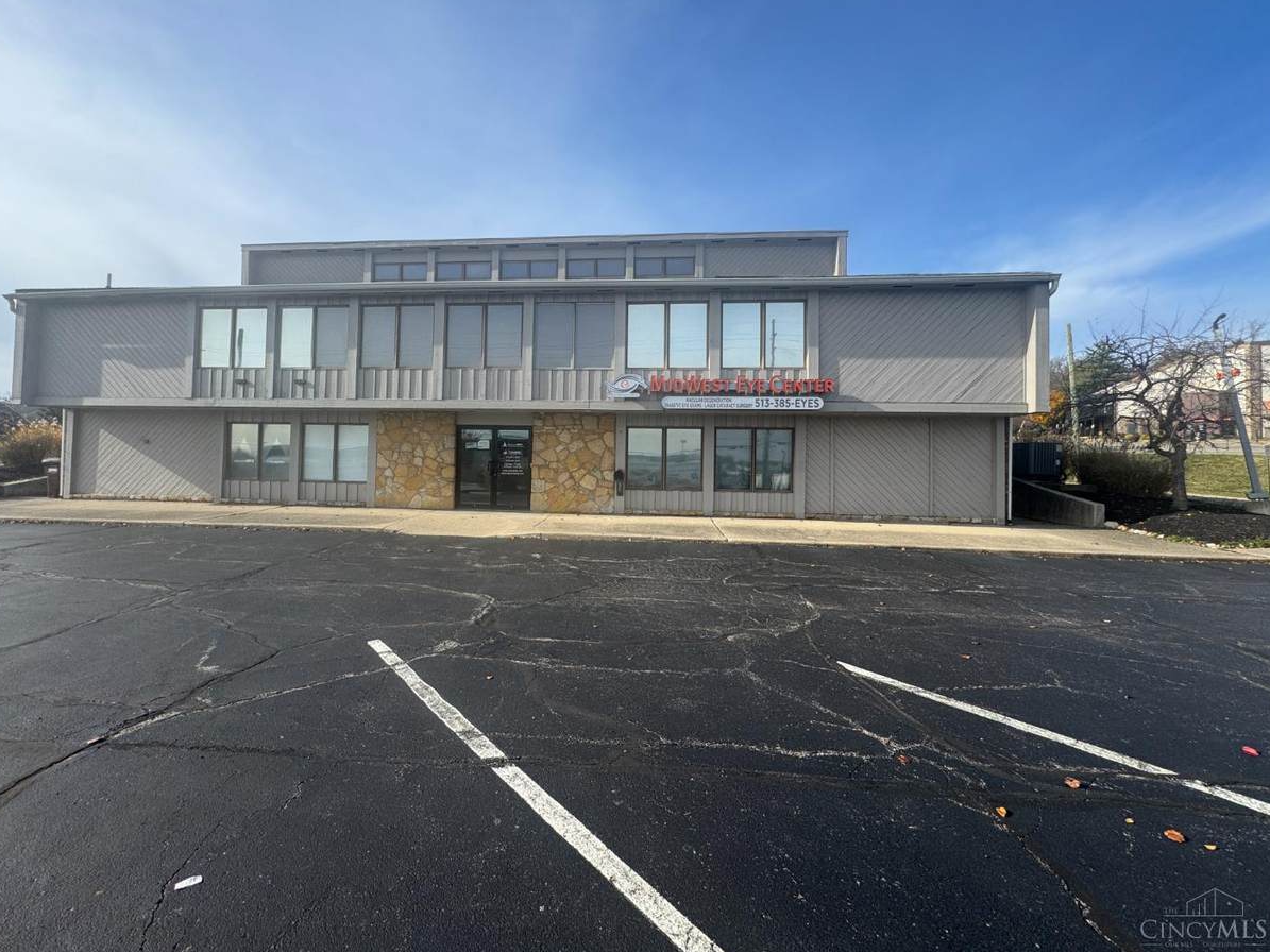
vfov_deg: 81.7
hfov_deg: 98.1
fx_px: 550
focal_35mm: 15
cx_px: 599
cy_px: 450
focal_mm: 2.22
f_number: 2.2
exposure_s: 1/1126
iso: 40
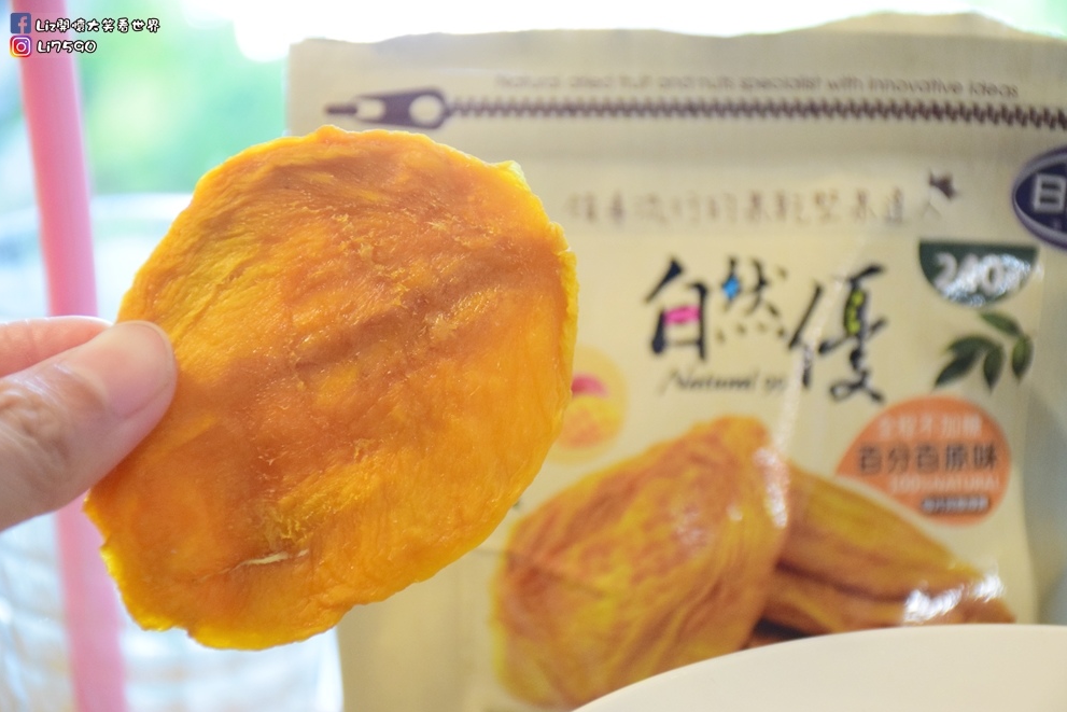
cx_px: 537
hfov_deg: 18.0
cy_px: 358
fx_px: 3364
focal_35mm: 114
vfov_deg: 12.1
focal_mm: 75
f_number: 5
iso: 3200
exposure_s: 1/80
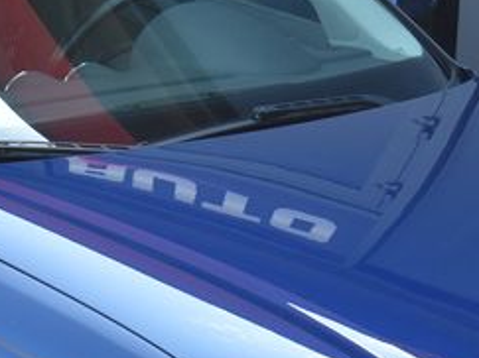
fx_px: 3707
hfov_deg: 7.4
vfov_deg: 5.5
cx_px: -26
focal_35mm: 268
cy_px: 269
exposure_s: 1/160
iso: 500
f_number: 6.3
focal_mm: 66
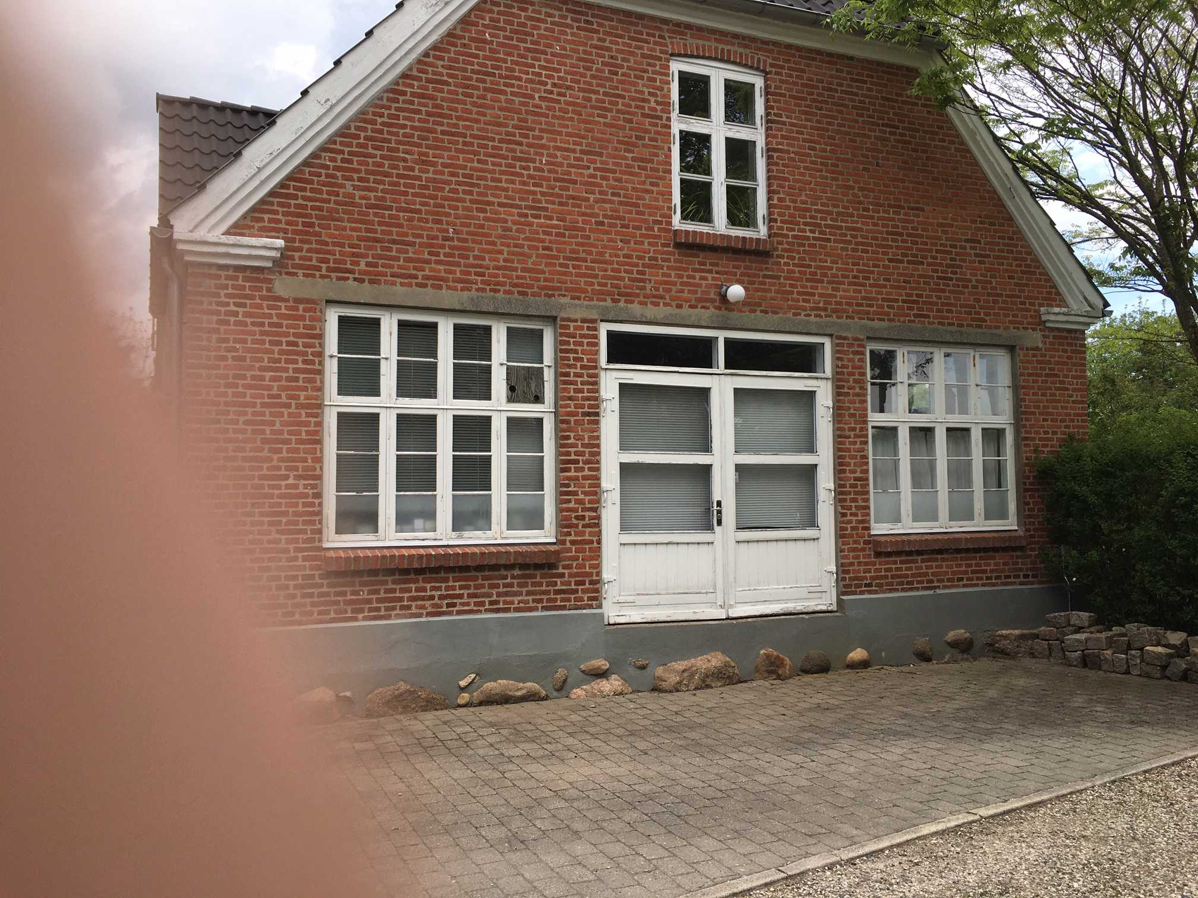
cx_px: 599
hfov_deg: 61.7
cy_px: 449
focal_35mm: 29
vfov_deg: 48.2
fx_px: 1004
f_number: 2.2
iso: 25
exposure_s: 1/450
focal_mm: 4.15
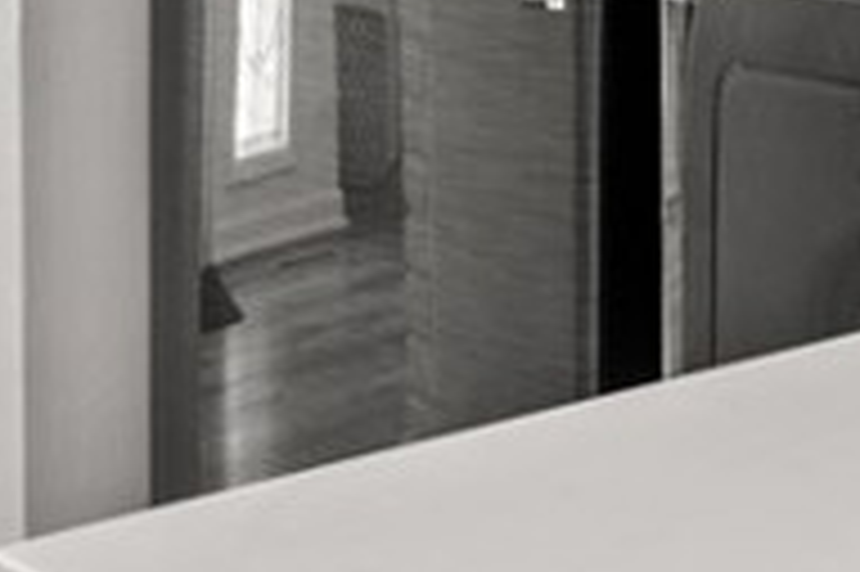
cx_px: 1270
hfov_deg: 17.3
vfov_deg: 12.4
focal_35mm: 107
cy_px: -187
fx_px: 2554
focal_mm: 20
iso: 250
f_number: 9
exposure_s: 1/3
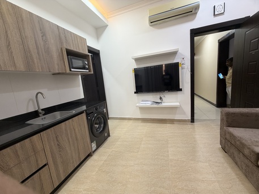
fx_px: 105
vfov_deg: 85.7
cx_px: 130
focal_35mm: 14
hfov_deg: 102.0
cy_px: 97
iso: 160
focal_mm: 2.22
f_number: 2.2
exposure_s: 1/50
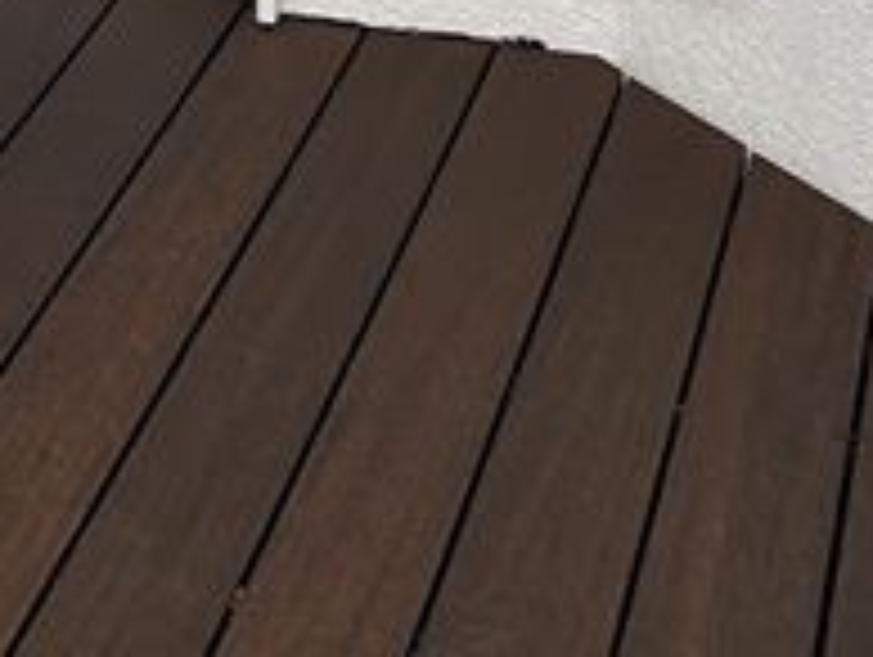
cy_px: -855
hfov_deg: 13.7
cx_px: -374
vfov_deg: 9.7
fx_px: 3459
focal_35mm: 137
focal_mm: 5.7
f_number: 1.5
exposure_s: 1/349
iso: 50
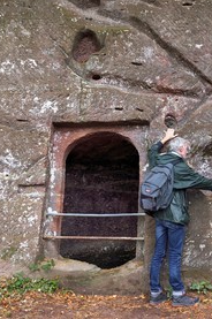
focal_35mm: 41
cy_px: 160
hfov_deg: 31.9
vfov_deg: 47.5
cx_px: 160
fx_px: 363
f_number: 11
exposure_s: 1/80
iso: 800
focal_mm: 27
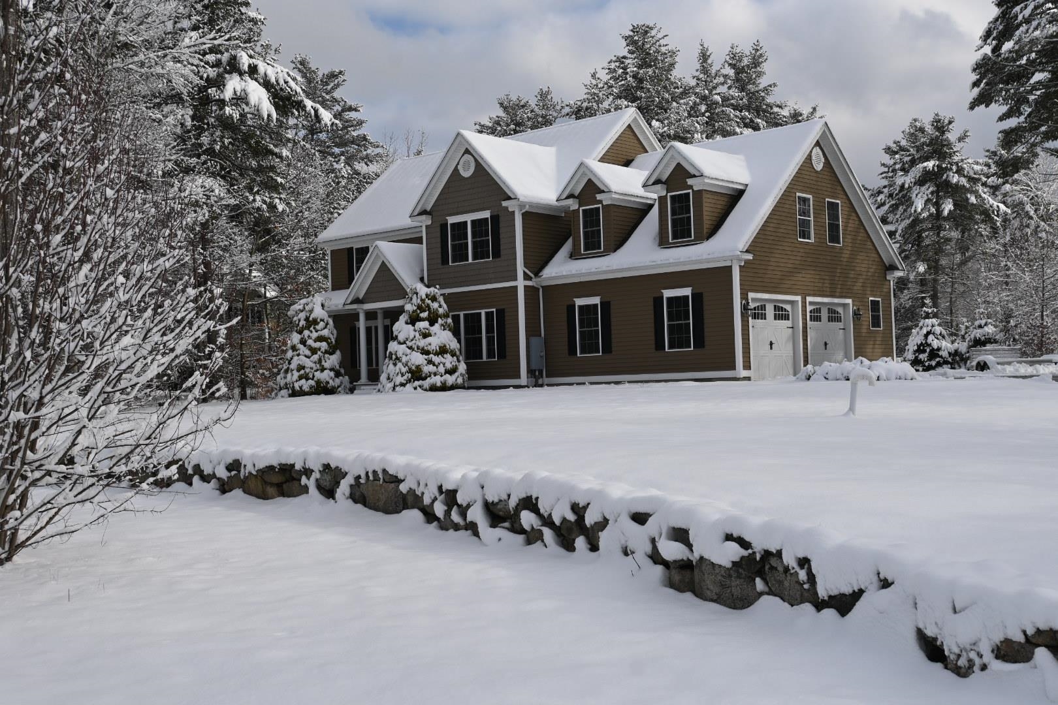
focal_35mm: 40
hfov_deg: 48.7
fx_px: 1168
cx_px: 529
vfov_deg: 33.6
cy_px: 352
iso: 100
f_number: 8
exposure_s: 1/500
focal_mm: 26.5
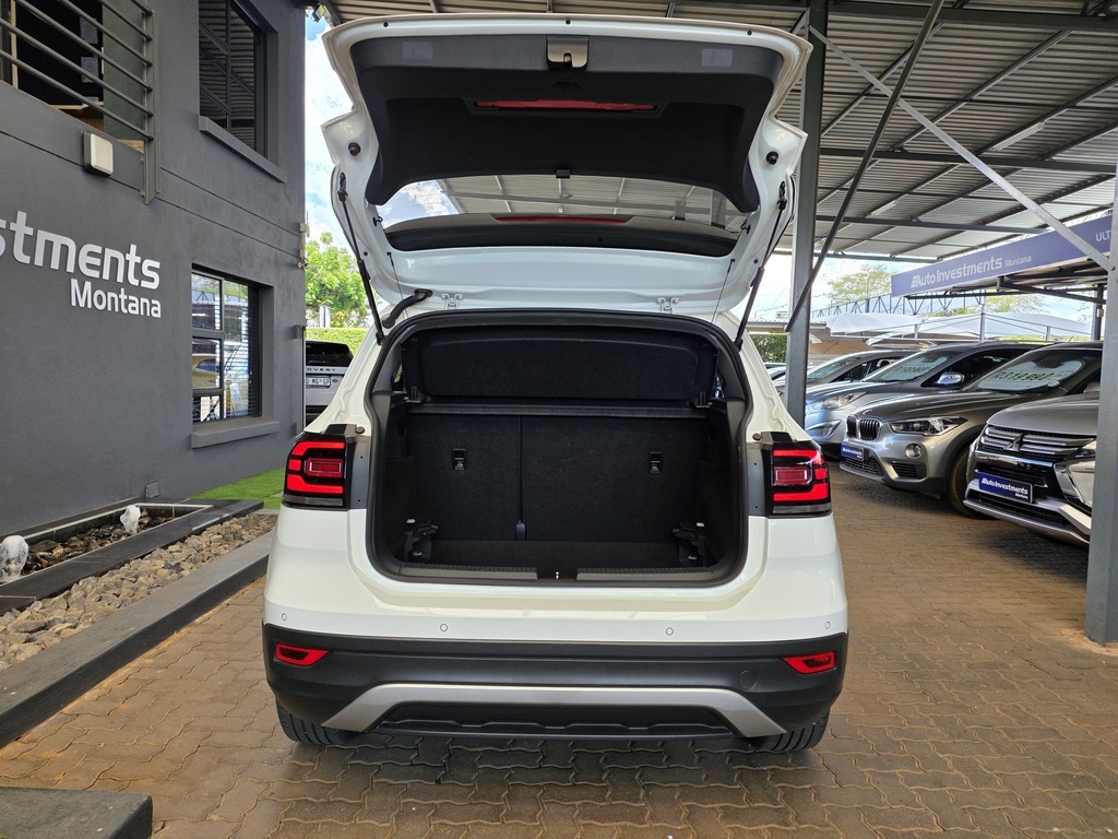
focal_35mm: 23
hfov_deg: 73.9
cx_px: 559
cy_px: 420
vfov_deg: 58.9
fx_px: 743
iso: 40
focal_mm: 6.25
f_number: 1.7
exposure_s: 1/359
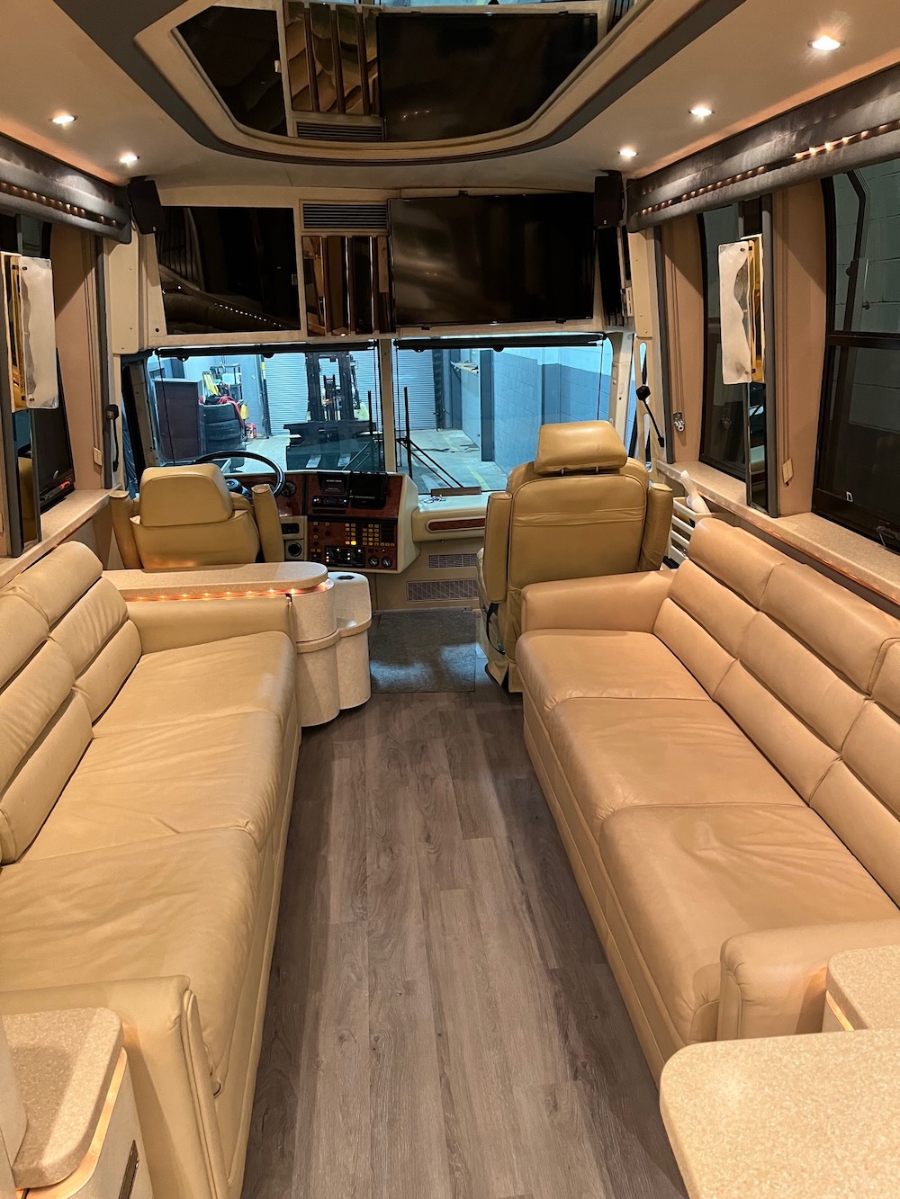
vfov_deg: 67.3
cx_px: 450
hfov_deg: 53.1
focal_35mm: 26
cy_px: 600
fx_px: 901
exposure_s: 1/40
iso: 400
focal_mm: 5.1
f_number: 1.6
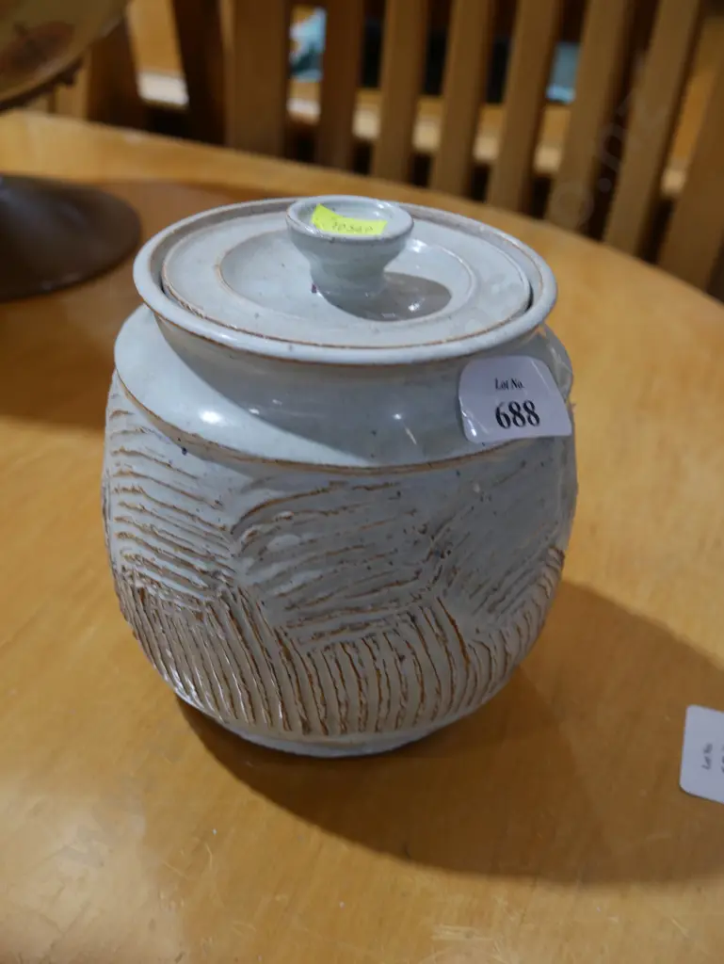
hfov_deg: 36.0
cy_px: 482
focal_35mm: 40
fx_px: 1115
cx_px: 362
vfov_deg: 46.8
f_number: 4.4
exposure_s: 1/60
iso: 320
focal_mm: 20
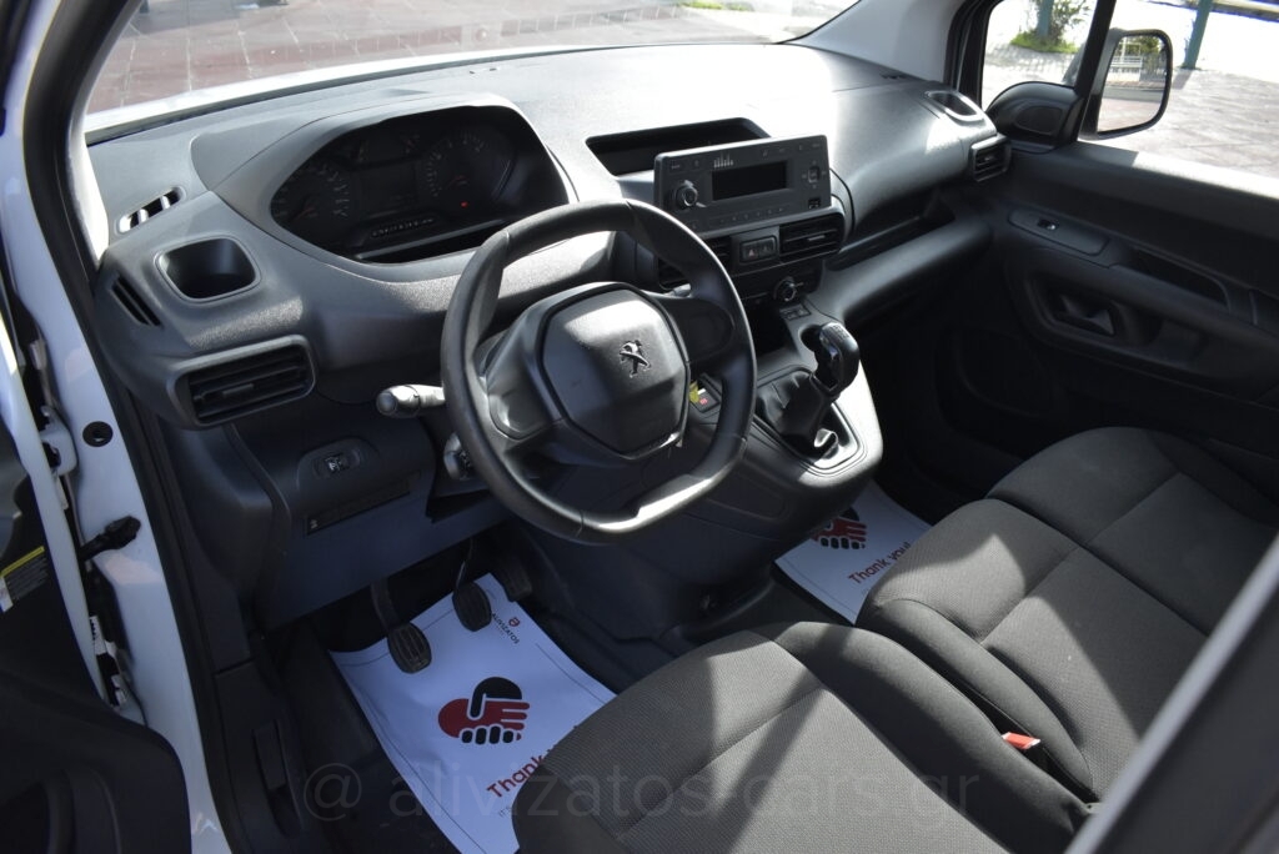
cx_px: 640
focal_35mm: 27
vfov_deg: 48.0
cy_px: 427
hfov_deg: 67.4
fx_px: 960
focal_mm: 18
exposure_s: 1/2000
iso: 1600
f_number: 3.5
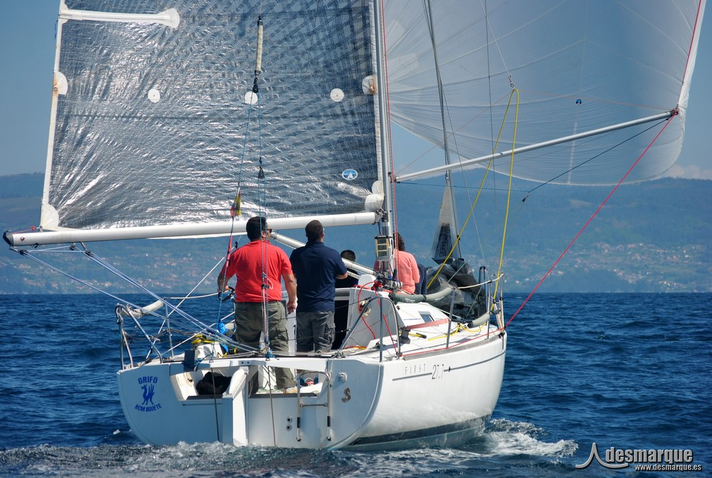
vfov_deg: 8.4
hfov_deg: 12.4
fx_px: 3269
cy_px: 239
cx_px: 356
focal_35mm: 165
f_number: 6.3
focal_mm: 110
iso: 100
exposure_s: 1/640
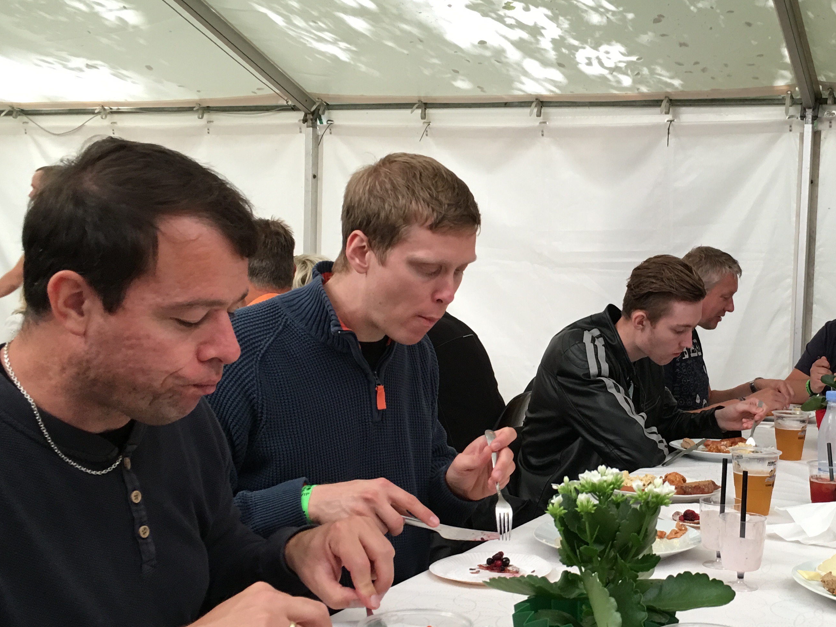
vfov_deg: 32.1
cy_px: 360
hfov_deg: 41.0
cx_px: 615
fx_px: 1087
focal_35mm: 45
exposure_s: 1/33
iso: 64
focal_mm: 4.15
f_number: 2.2
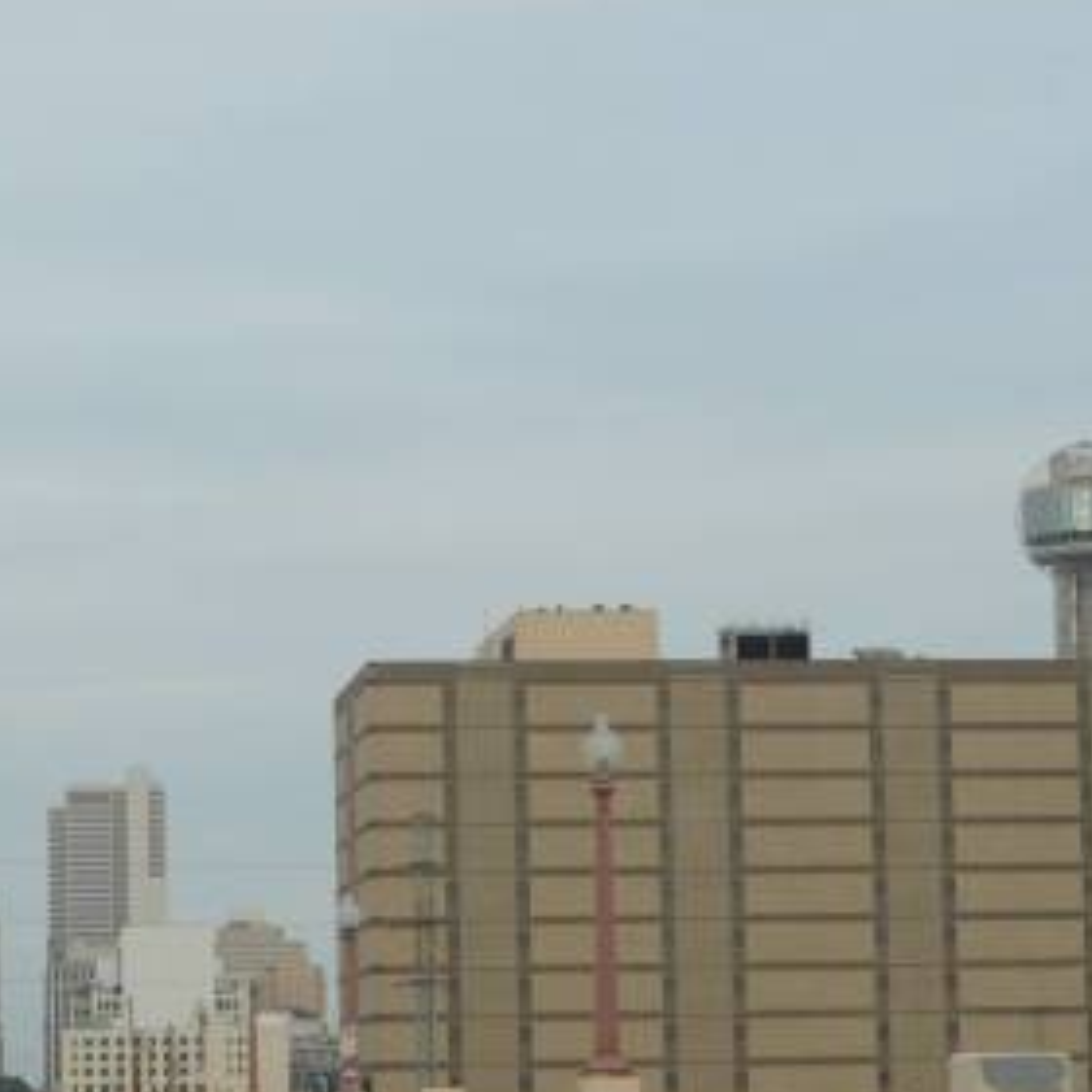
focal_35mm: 102
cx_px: 140
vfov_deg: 17.0
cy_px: 798
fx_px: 3640
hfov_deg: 16.9
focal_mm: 28
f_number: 8
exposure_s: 1/250
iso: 800
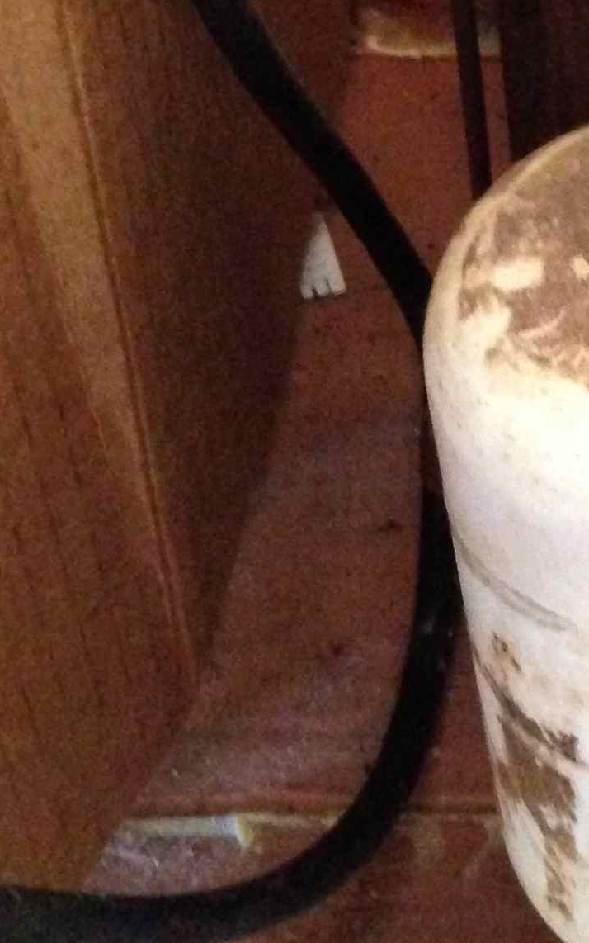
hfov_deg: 12.6
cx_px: 823
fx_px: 2568
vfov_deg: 20.4
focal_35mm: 100
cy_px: 130
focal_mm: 4.12
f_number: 2.4
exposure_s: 1/15
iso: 800
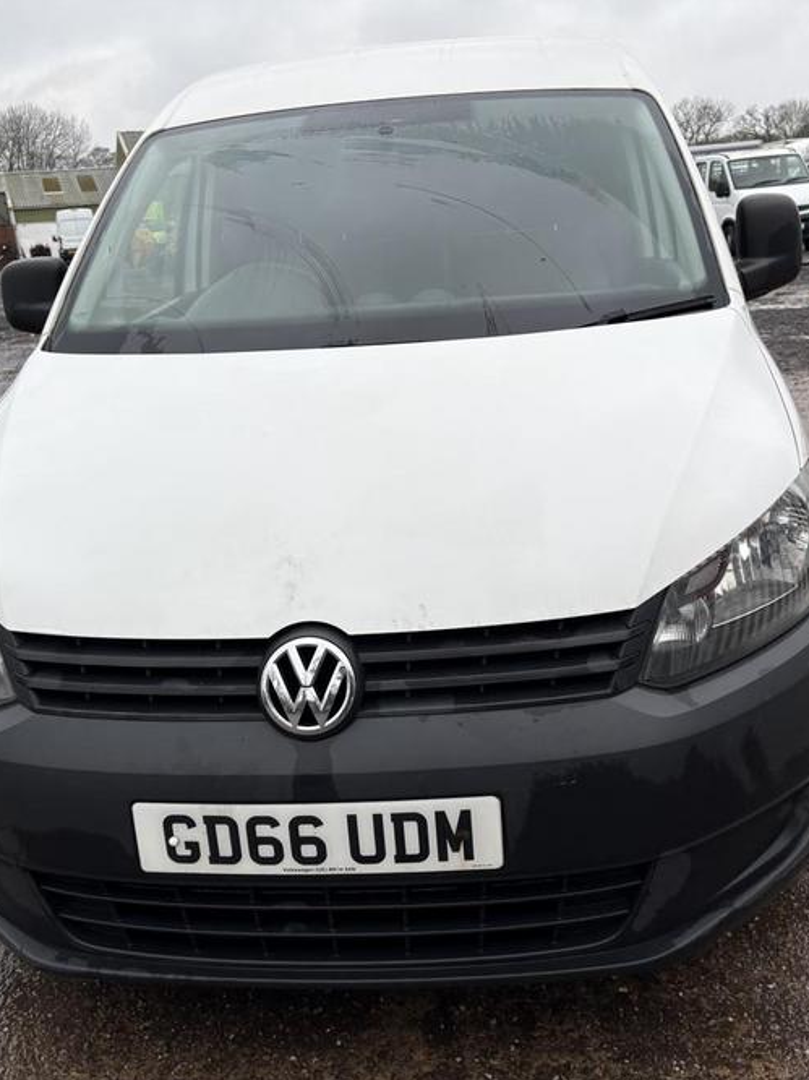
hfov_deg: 40.7
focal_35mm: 35
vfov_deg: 52.6
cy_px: 542
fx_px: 1091
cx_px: 405
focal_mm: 5.96
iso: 50
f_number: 1.6
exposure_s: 1/552
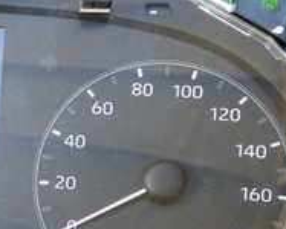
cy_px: 195
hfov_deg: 19.0
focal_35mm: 94
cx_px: -72
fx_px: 796
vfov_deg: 16.2
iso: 200
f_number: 2.3
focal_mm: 5.4
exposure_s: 1/30
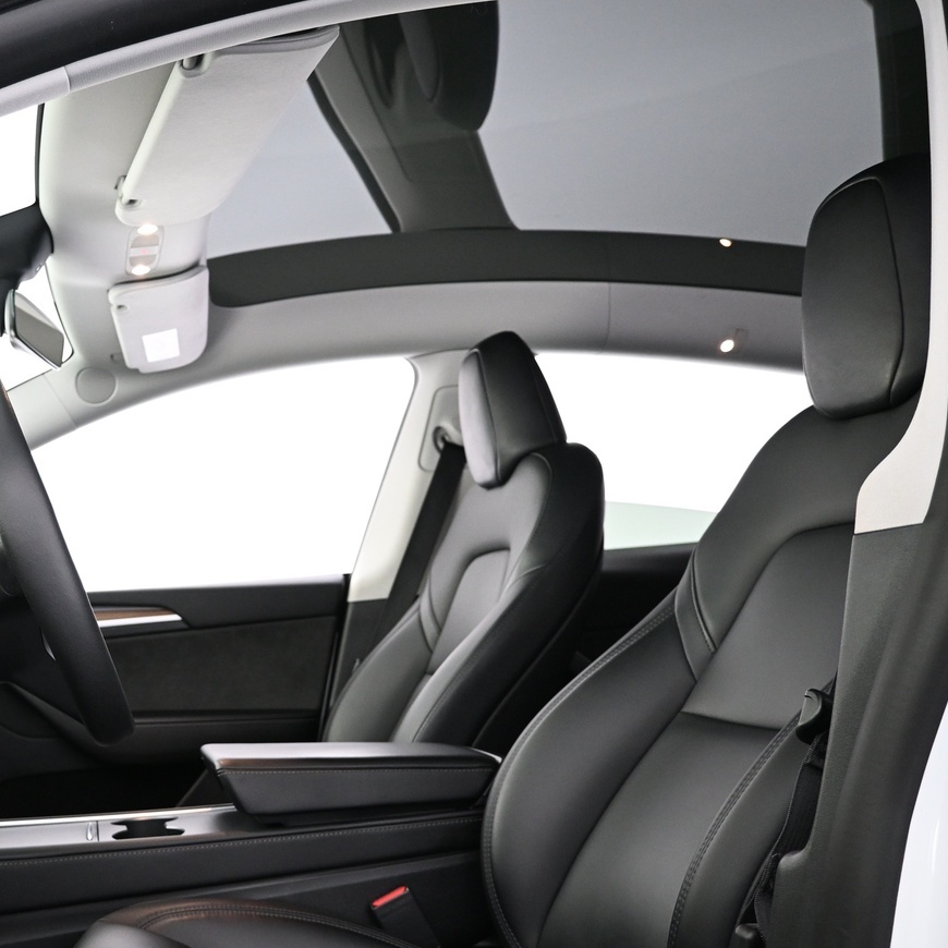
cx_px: 142
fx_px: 1177
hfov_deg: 41.3
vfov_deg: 43.6
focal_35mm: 38
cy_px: 585
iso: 1400
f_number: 3.5
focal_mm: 16
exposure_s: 1/25
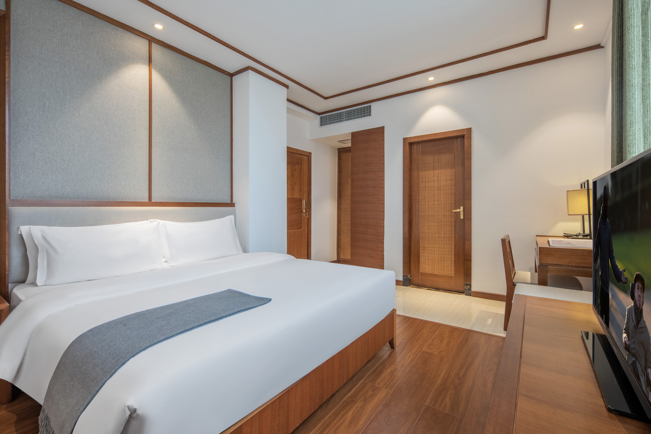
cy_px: 217
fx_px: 235
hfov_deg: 108.3
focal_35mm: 13
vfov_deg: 85.5
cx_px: 326
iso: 200
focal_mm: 13
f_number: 2.8
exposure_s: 1/6
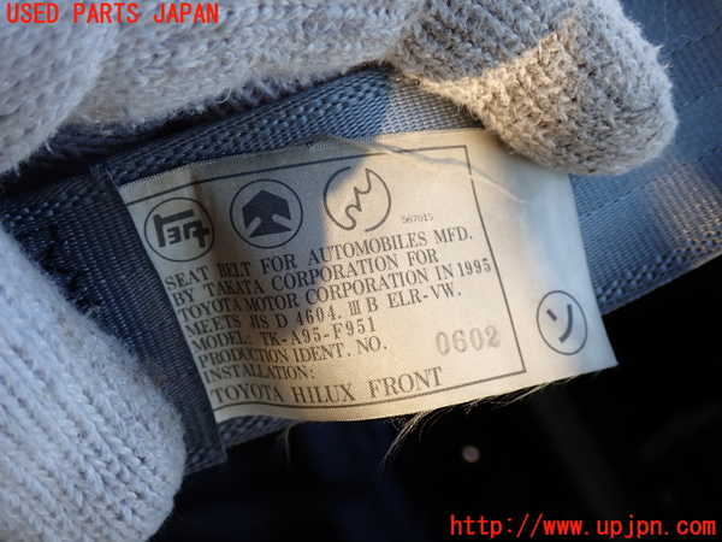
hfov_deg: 45.8
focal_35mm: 41
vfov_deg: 35.1
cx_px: 361
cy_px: 271
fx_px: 855
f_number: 2.8
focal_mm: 7.31
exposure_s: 1/80
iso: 100
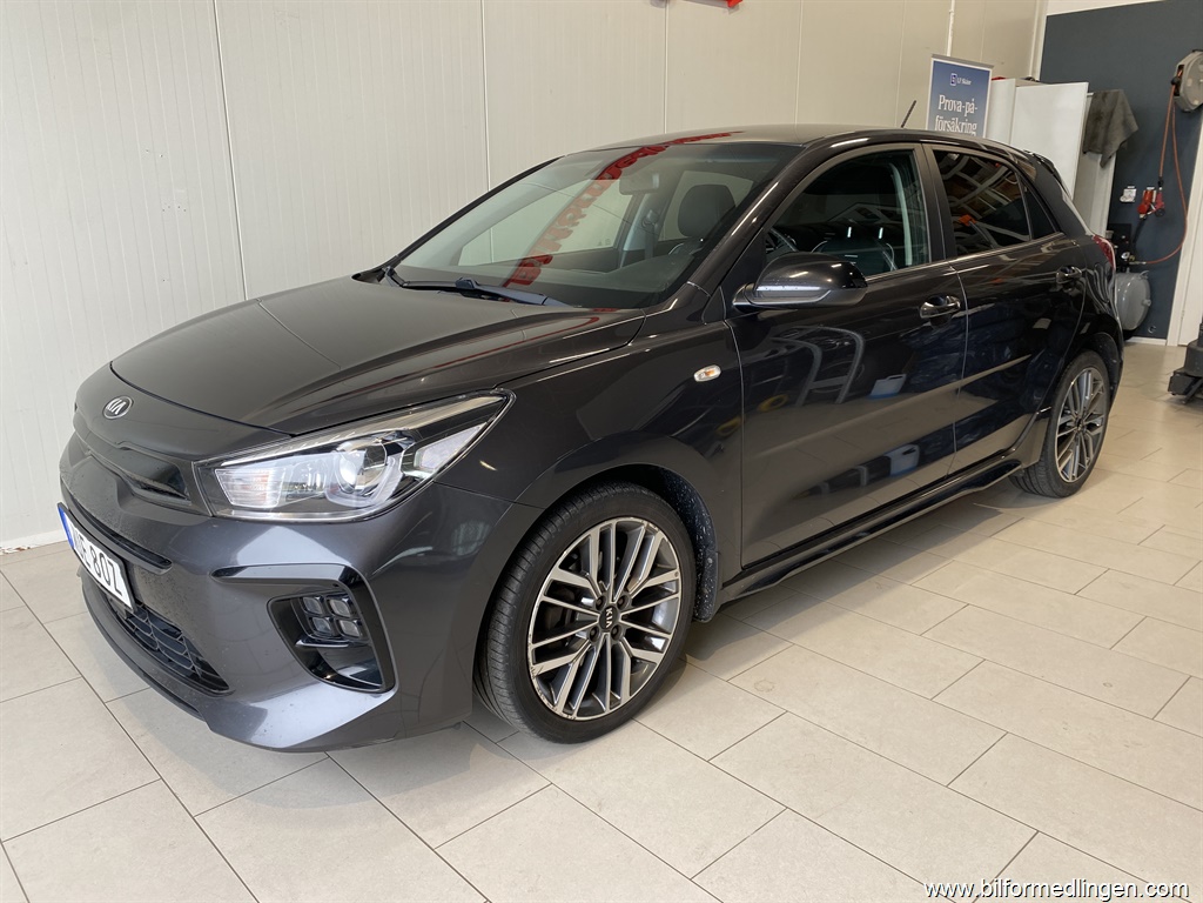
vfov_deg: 53.1
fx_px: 904
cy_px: 452
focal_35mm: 26
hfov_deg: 67.3
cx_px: 602
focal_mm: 4.25
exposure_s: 1/121
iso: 50
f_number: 1.8
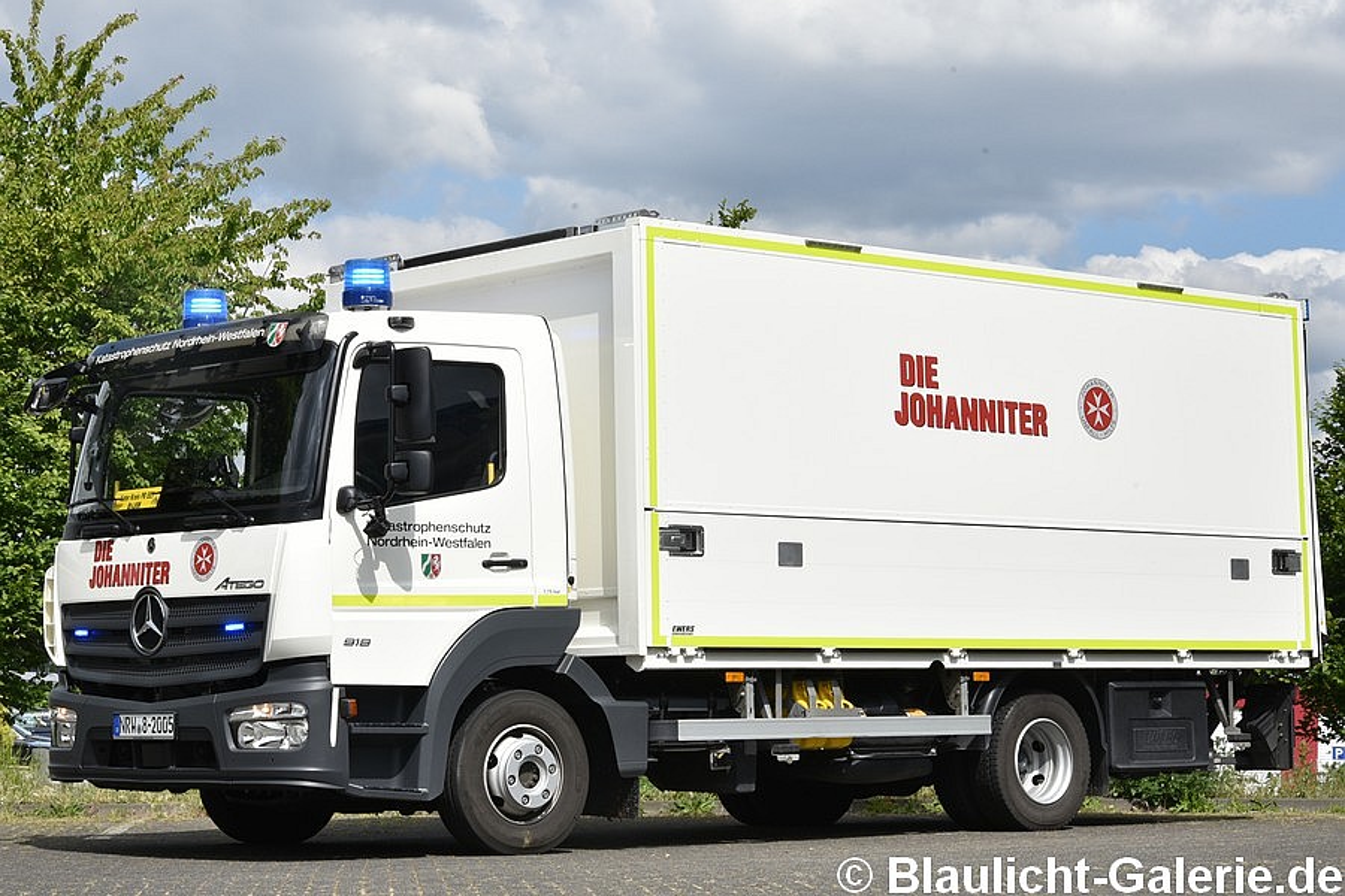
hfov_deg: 31.0
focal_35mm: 65
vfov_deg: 20.9
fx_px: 2428
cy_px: 448
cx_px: 672
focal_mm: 65
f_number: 22
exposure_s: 1/160
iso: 400
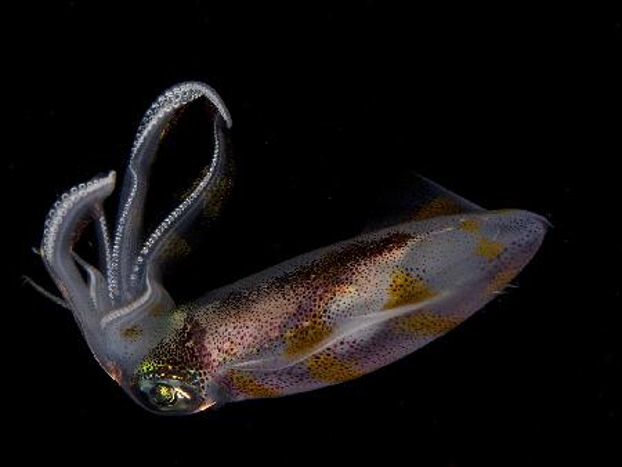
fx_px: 2157
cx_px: 311
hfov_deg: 16.4
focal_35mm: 120
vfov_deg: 12.4
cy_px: 234
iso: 200
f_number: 14
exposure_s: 1/100
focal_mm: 60
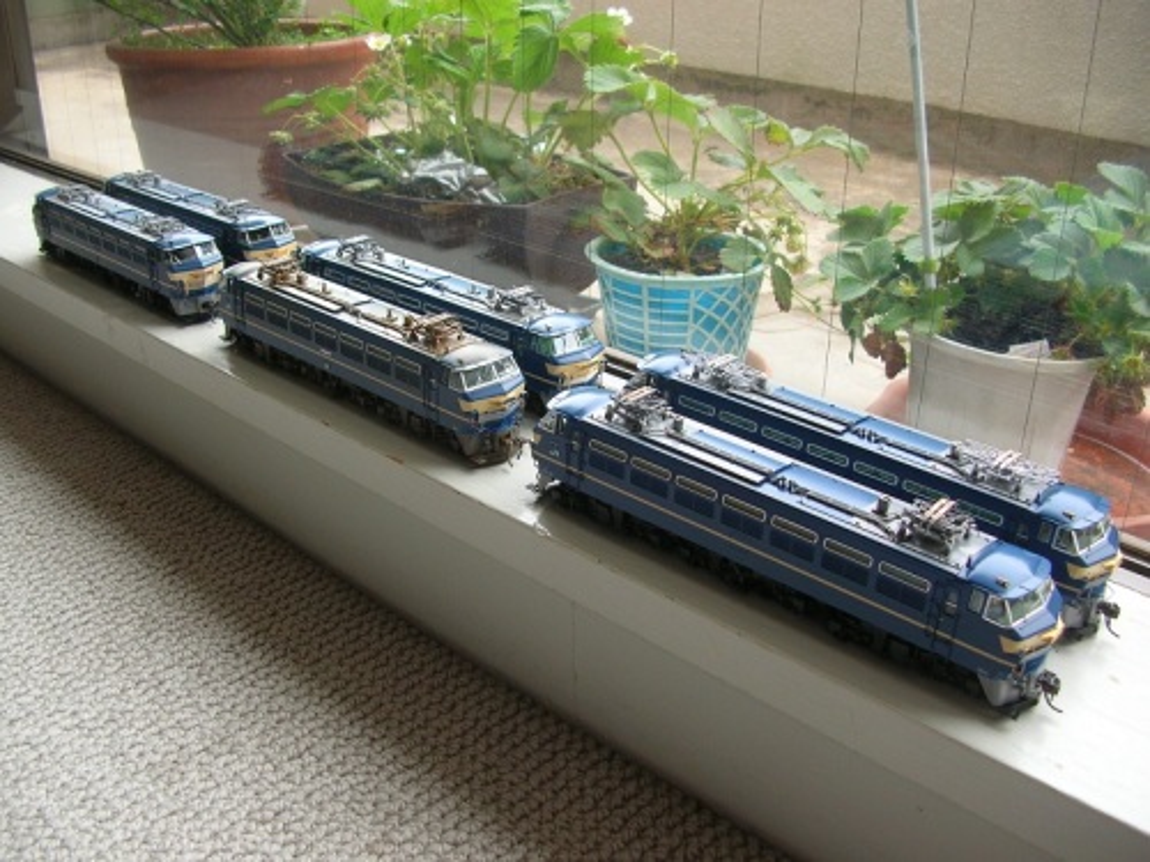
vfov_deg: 40.7
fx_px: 1163
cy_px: 431
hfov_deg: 52.6
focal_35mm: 35
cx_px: 575
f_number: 2.8
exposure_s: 1/56.2
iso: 50
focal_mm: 5.8
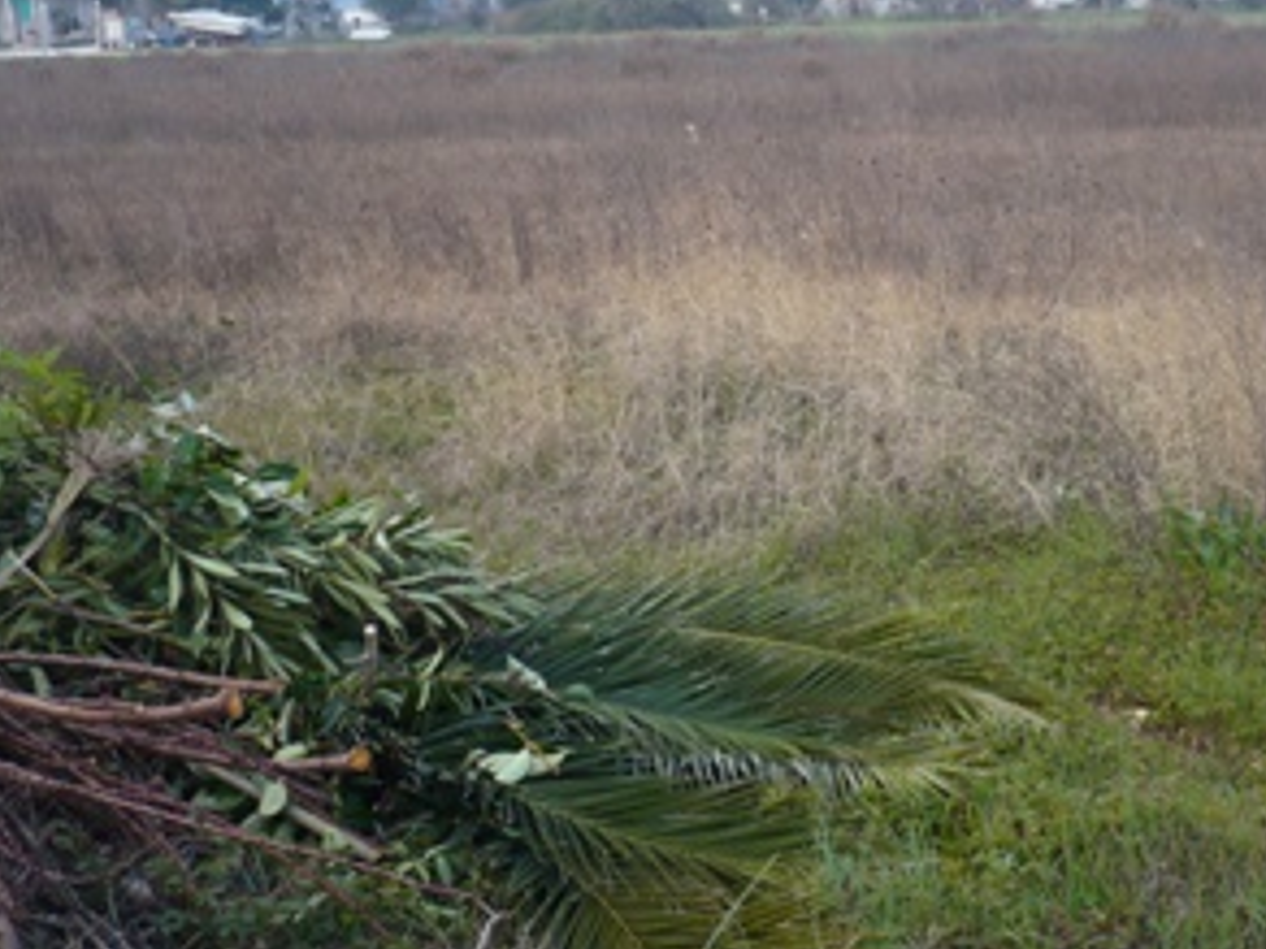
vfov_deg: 30.0
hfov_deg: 39.1
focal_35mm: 48
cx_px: 854
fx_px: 1755
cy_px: 308
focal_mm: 5.8
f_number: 2.8
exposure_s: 1/125
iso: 100
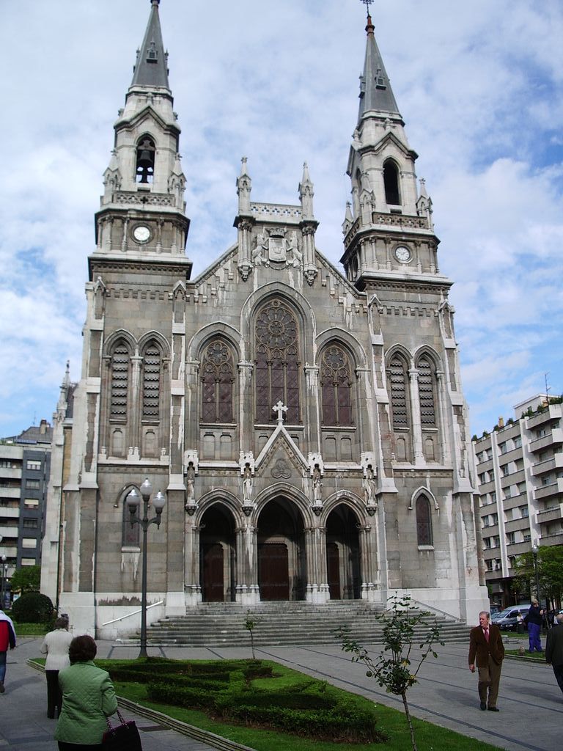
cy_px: 376
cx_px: 282
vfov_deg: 52.6
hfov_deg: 40.7
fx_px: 759
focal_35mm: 35
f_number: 4.3
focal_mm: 5.8
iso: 50
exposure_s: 1/250
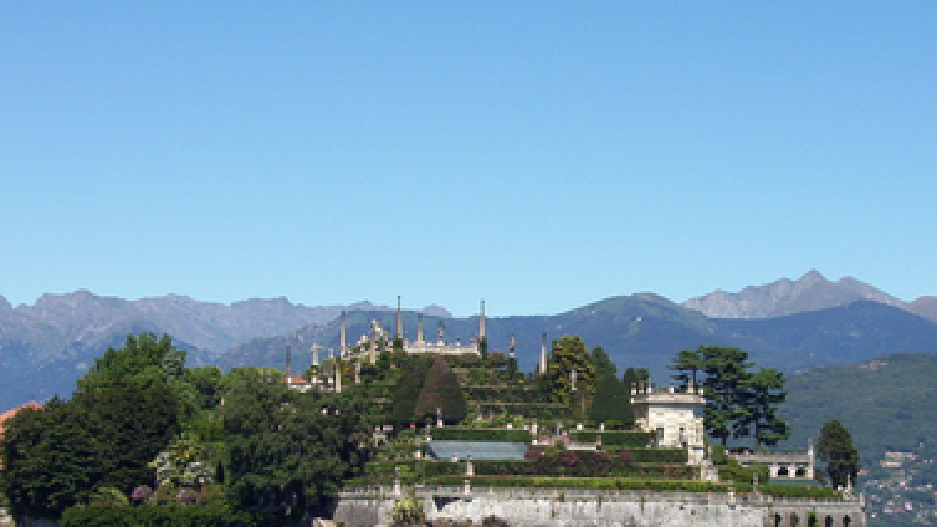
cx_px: 539
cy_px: 336
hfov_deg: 20.7
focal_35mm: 103
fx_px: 2559
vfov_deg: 11.7
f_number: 6.84
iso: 100
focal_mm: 10.76
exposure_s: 1/371
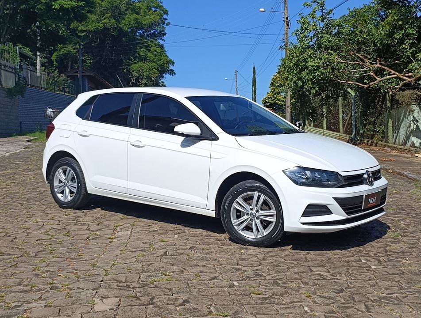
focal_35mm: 26
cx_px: 210
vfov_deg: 53.3
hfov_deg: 67.1
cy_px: 159
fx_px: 317
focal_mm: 4.94
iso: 51
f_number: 1.5
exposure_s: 1/2160
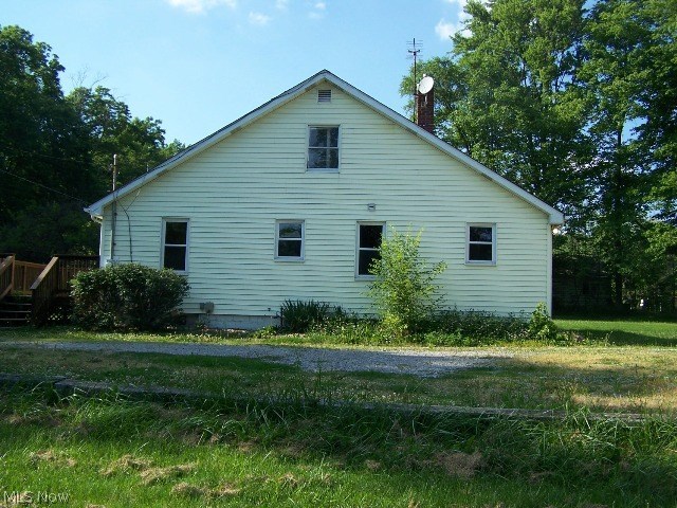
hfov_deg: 49.0
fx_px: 743
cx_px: 338
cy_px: 254
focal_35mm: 38
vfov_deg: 37.7
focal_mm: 6.3
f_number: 2.8
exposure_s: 1/800
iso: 80
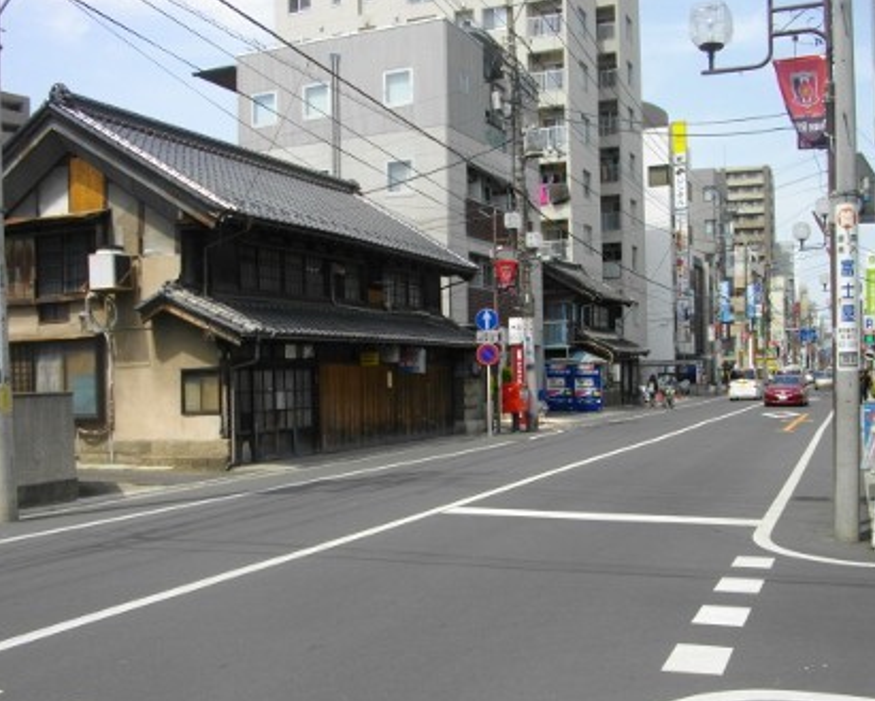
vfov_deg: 39.1
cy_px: 391
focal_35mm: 38
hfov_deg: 47.8
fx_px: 984
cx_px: 494
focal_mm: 5.7
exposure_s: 1/320
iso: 100
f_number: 5.5
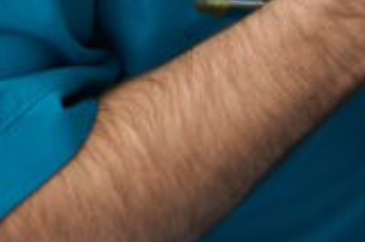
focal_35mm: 287
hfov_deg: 7.1
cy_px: -395
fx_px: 2907
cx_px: 583
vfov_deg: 4.6
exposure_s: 1/250
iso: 100
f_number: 2.8
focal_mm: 45
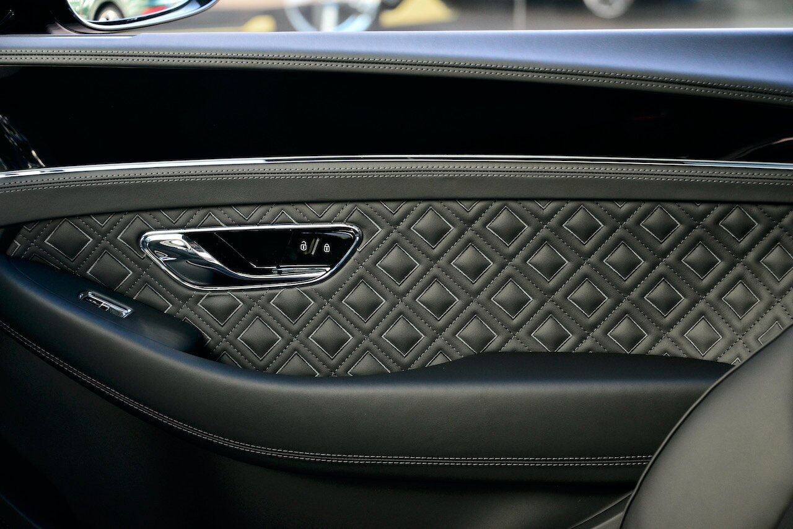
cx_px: 396
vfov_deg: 17.5
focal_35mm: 78
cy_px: 264
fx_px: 1718
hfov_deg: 26.0
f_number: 5
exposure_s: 1/80
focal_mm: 78
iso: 800
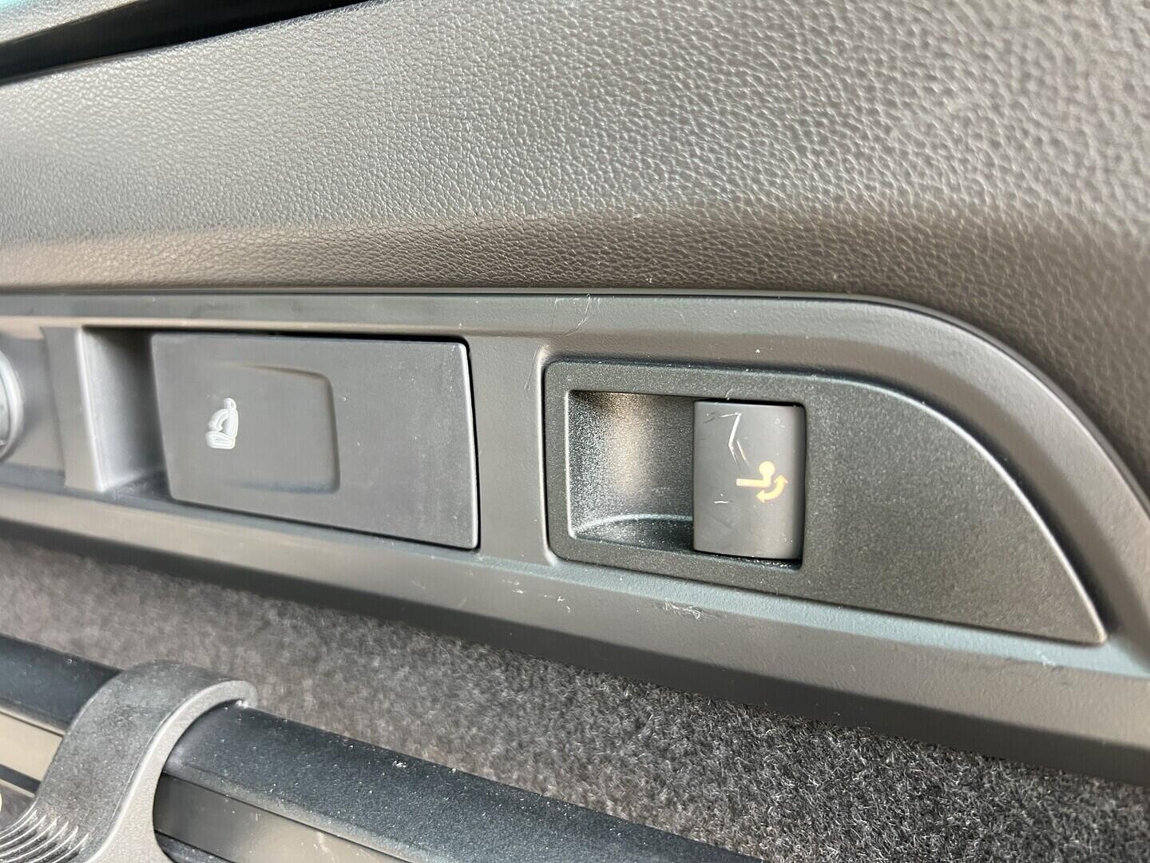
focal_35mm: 26
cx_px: 575
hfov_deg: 67.3
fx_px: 864
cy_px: 432
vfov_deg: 53.1
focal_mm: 5.7
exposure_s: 1/62
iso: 125
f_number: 1.5
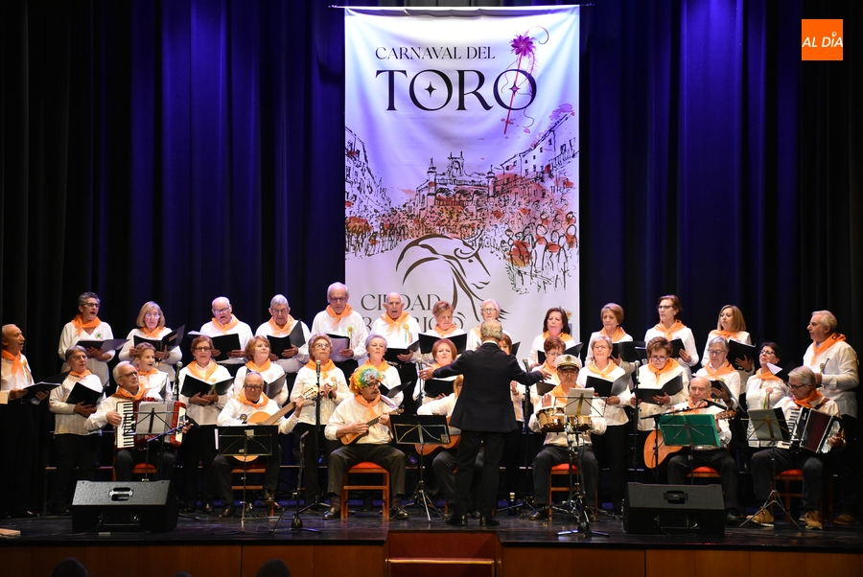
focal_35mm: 75
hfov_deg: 27.0
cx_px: 432
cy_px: 288
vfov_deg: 18.2
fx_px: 1800
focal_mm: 50
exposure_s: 1/125
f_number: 4.8
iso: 2500
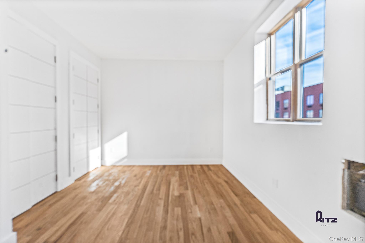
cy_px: 122
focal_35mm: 16
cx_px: 182
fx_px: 162
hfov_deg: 96.8
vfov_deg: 73.7
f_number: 7.1
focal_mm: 16
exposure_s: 1/60
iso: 400
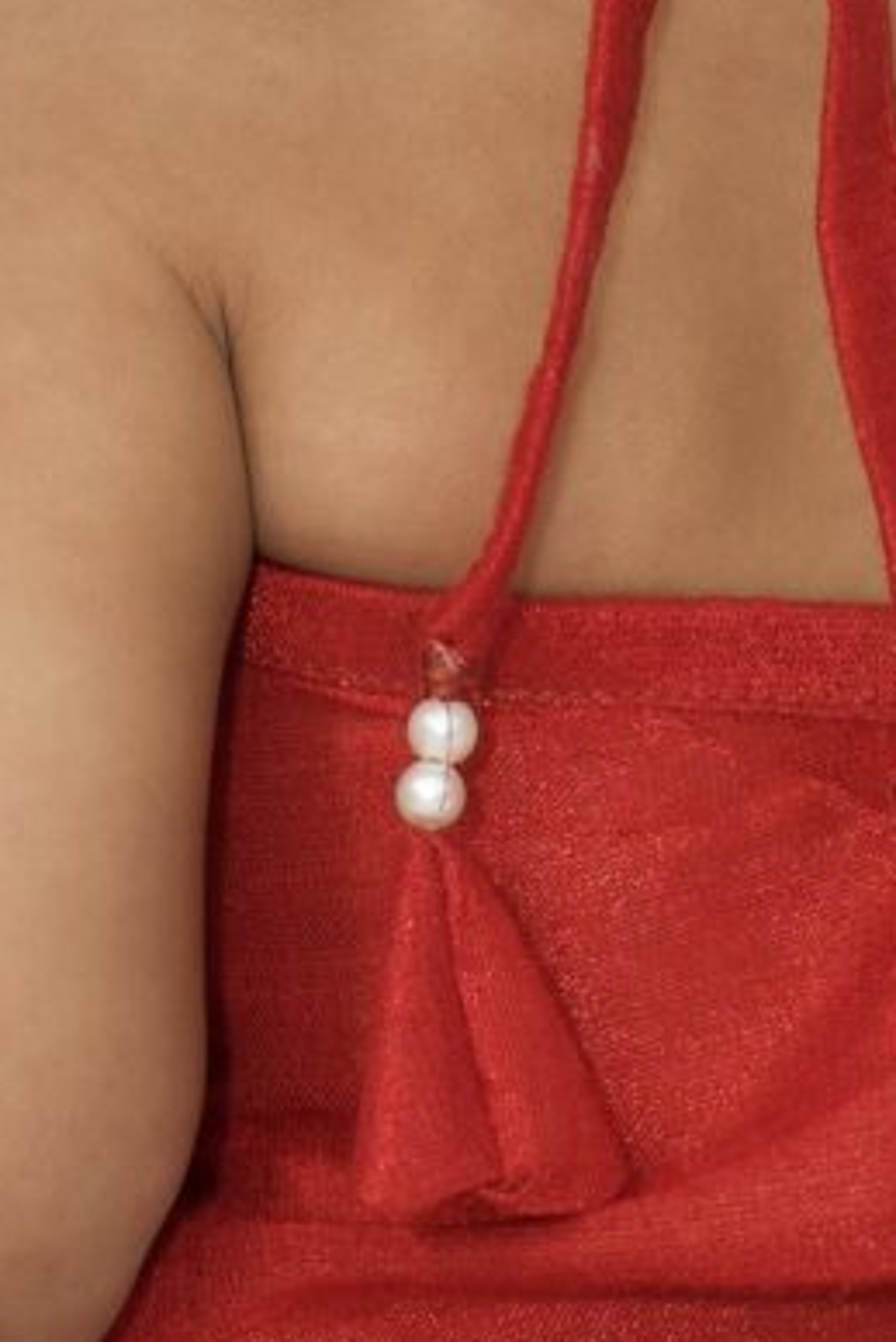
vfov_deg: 6.2
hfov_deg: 4.2
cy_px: -273
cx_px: 209
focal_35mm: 330
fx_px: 12308
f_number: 3.2
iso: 80
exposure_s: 1/250
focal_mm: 50
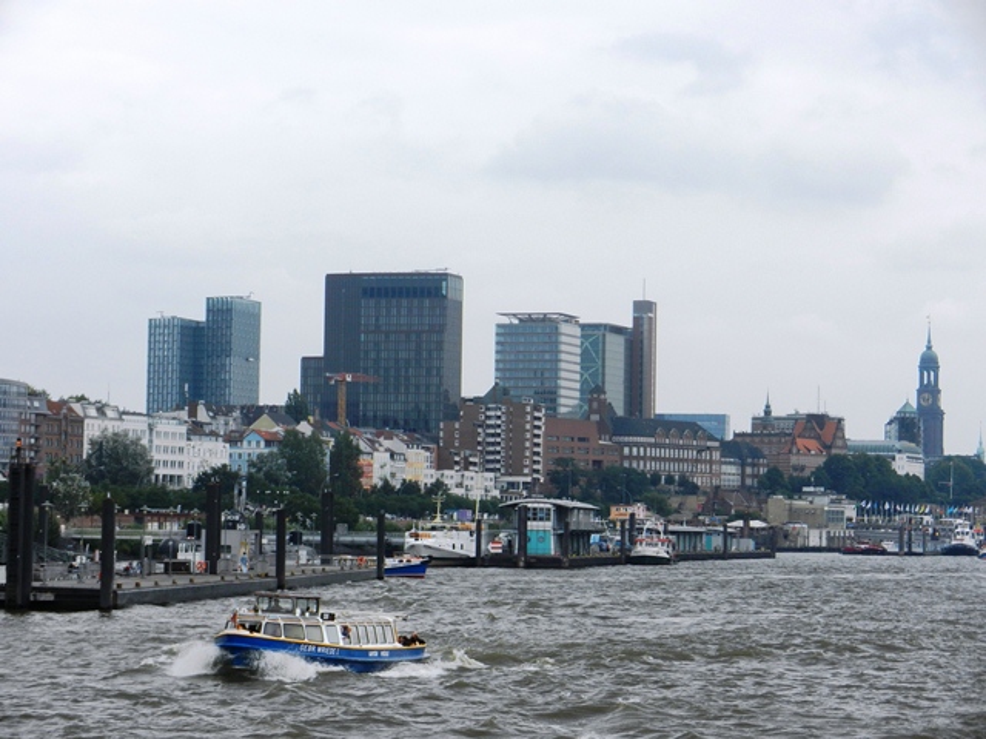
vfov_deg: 14.0
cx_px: 493
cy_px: 370
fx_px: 3019
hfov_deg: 18.5
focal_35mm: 106
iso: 160
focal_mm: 19.1
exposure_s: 1/800
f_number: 5
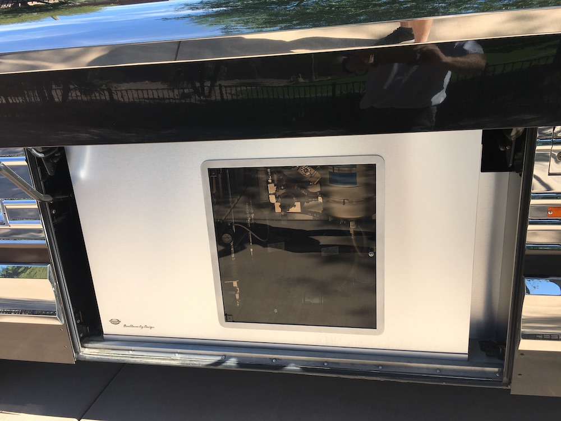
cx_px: 280
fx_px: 470
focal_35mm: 29
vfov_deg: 48.2
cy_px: 210
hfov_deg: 61.7
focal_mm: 4.15
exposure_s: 1/732
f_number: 2.2
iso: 25
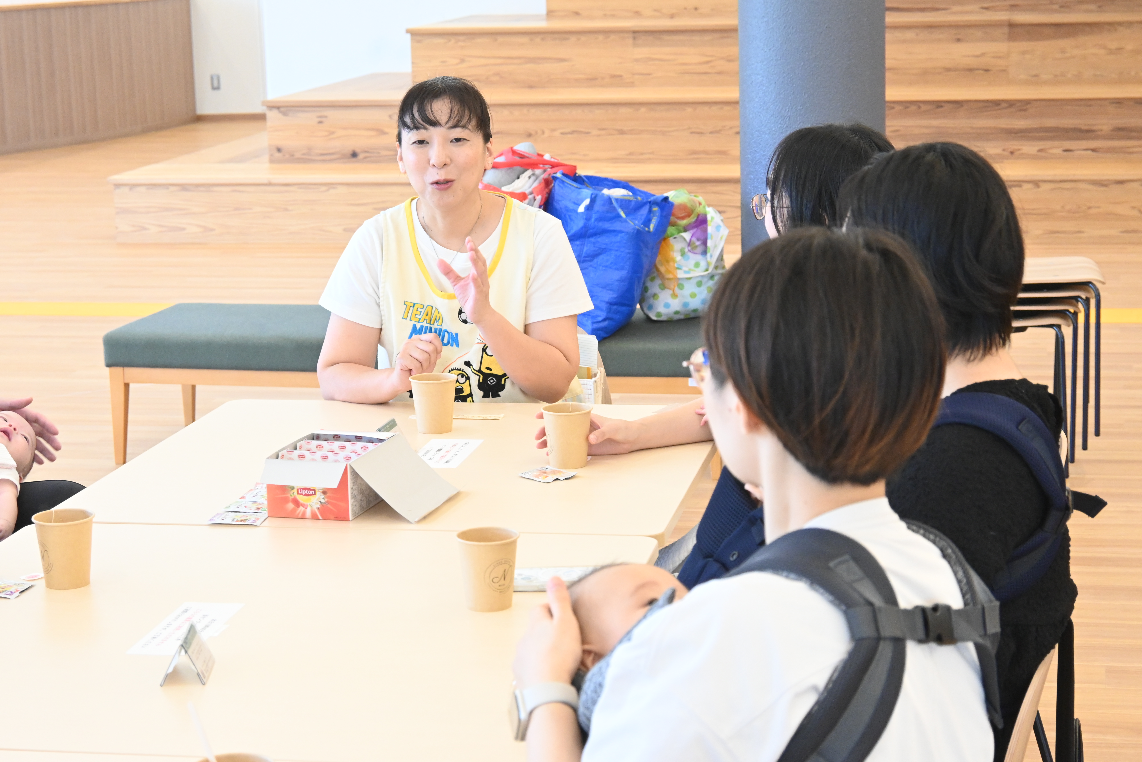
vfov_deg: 18.2
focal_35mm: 75
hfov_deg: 27.0
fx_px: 2379
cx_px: 571
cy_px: 381
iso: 2500
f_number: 6.3
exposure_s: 1/125
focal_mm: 50
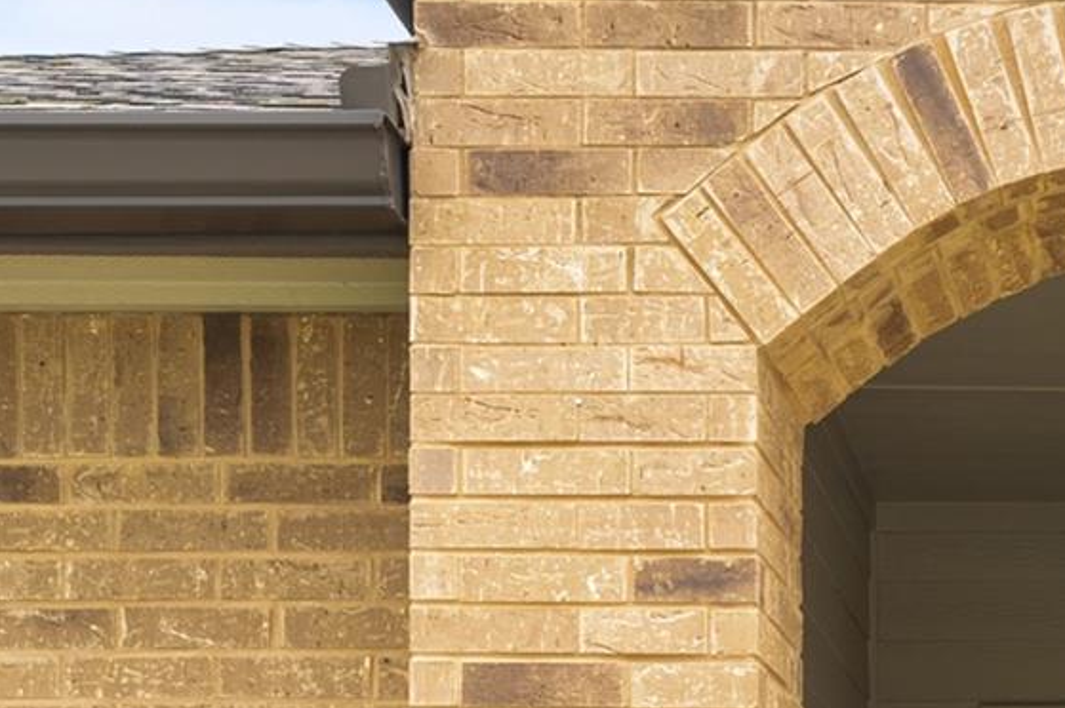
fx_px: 2276
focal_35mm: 77
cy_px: 1093
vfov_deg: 16.1
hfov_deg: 24.5
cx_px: 1181
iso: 250
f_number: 9
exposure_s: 1/15
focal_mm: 21
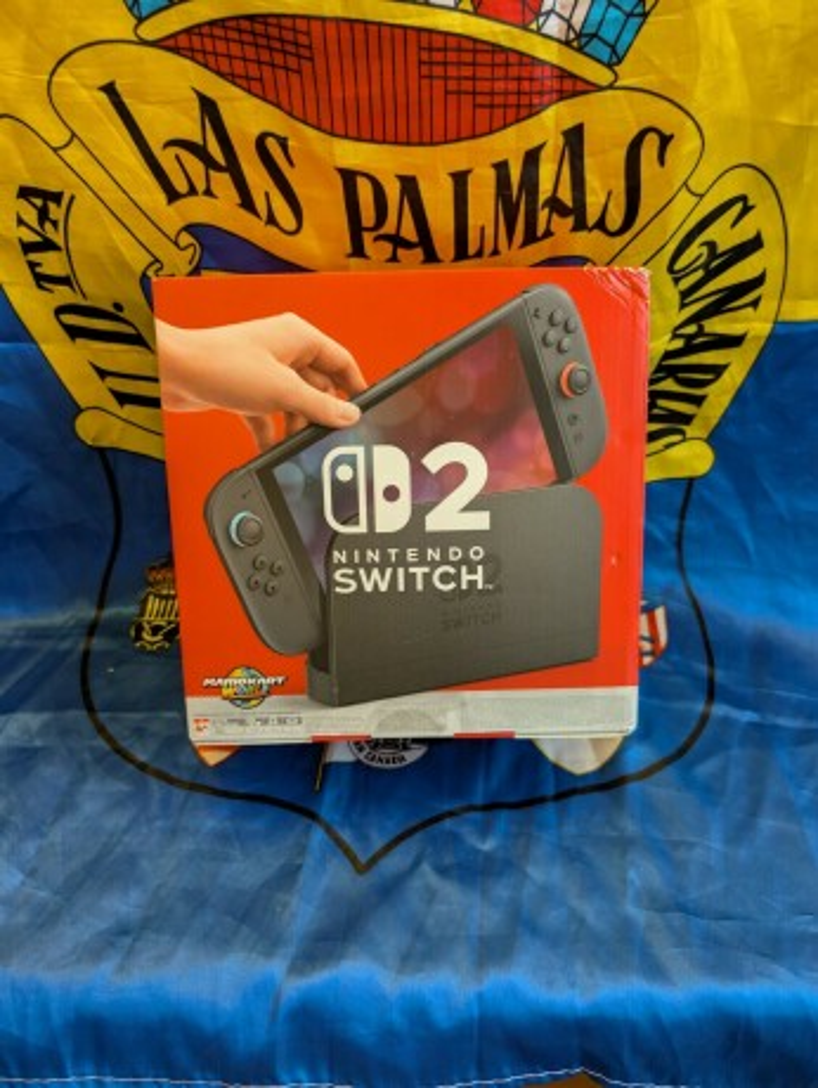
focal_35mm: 24
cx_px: 409
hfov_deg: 56.9
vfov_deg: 71.5
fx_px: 755
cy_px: 544
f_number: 1.68
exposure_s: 1/33.3
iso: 1027
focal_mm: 6.9
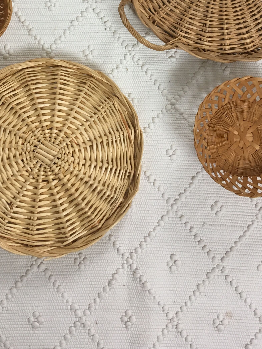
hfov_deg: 26.1
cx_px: 121
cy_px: 24
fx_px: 565
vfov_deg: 32.4
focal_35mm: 56
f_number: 2.2
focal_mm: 4.15
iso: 80
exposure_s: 1/33
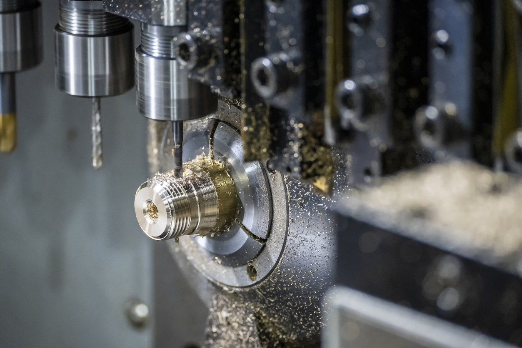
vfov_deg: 5.6
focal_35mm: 248
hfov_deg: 8.3
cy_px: 174
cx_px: 261
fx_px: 3589
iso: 4000
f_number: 5.6
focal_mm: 165
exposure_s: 1/160
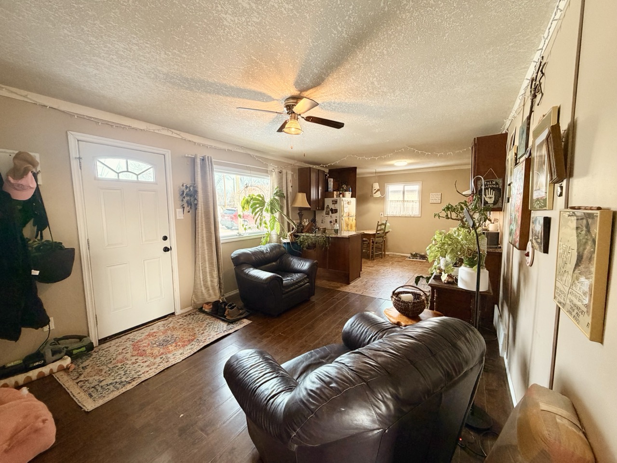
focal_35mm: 14
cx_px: 308
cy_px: 232
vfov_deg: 85.7
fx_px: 250
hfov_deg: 102.1
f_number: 2.2
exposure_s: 1/60
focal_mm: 2.22
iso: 320
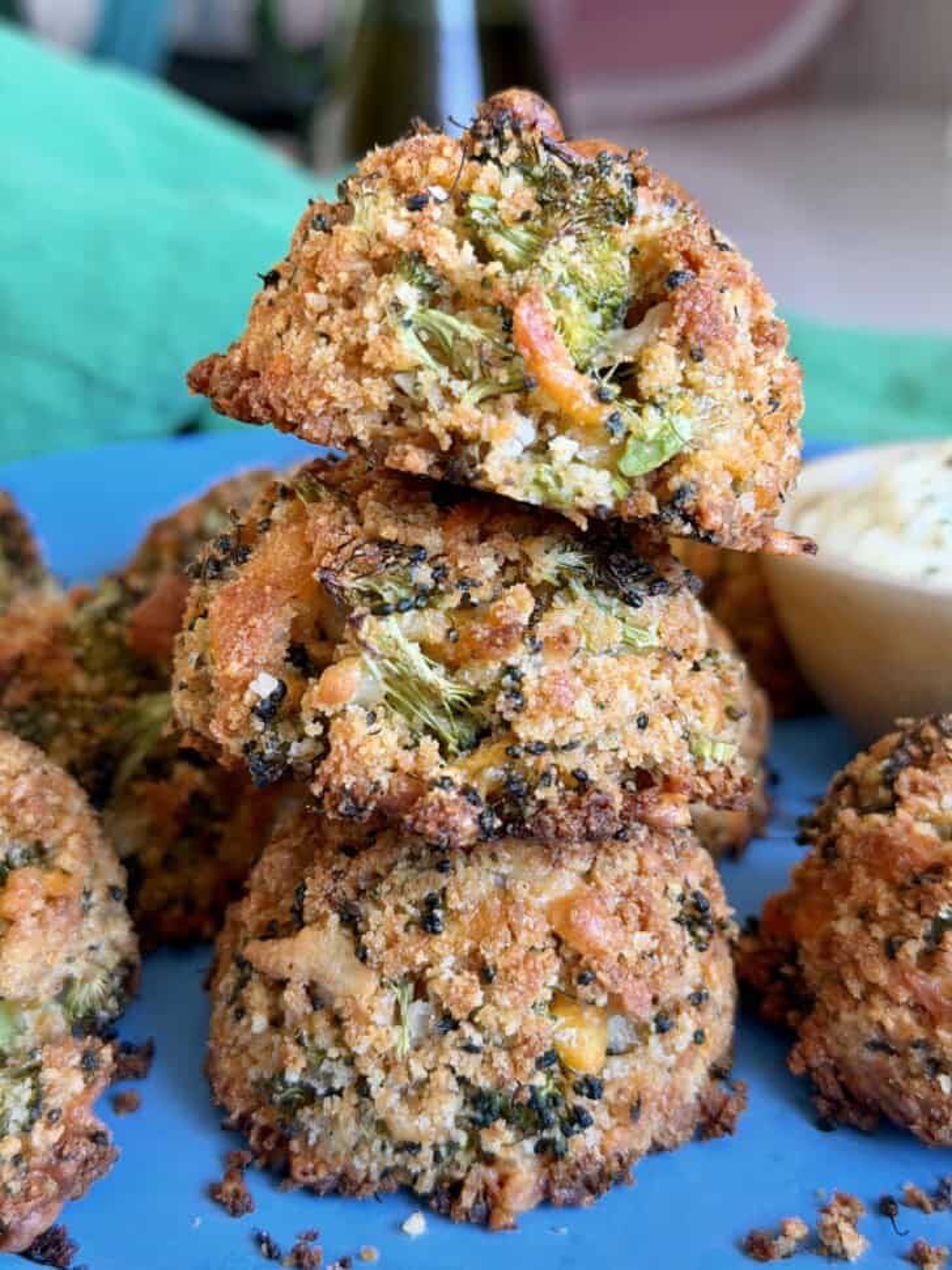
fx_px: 1760
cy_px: 635
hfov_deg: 30.3
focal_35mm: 48
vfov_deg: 39.7
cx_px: 476
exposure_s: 1/60
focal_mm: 6.8
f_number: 1.8
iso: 160
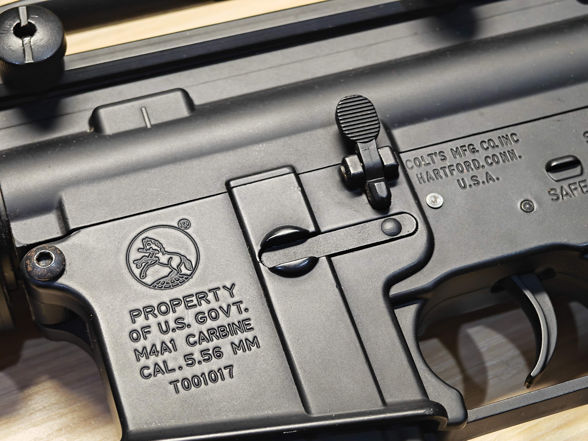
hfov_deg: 27.0
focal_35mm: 72
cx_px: 294
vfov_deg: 20.4
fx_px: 1223
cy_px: 220
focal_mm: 15.38
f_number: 2.6
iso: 1250
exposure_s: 1/50
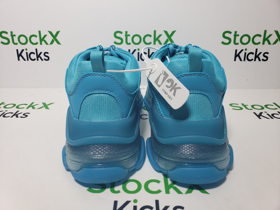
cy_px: 105
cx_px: 140
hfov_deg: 67.3
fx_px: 210
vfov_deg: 53.1
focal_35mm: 26
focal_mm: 4.3
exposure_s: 1/185
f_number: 2.4
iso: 50
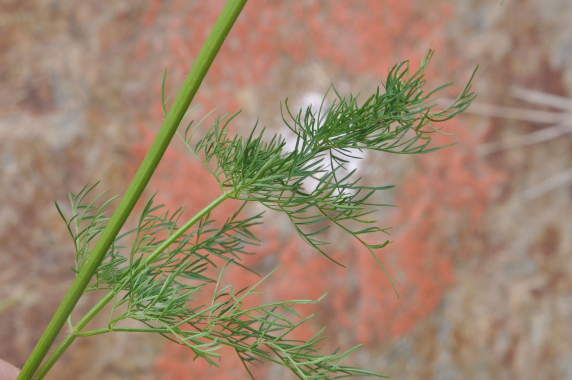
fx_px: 1817
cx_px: 283
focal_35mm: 115
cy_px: 189
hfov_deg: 17.9
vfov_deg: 11.9
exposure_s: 1/160
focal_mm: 75
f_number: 14
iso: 400
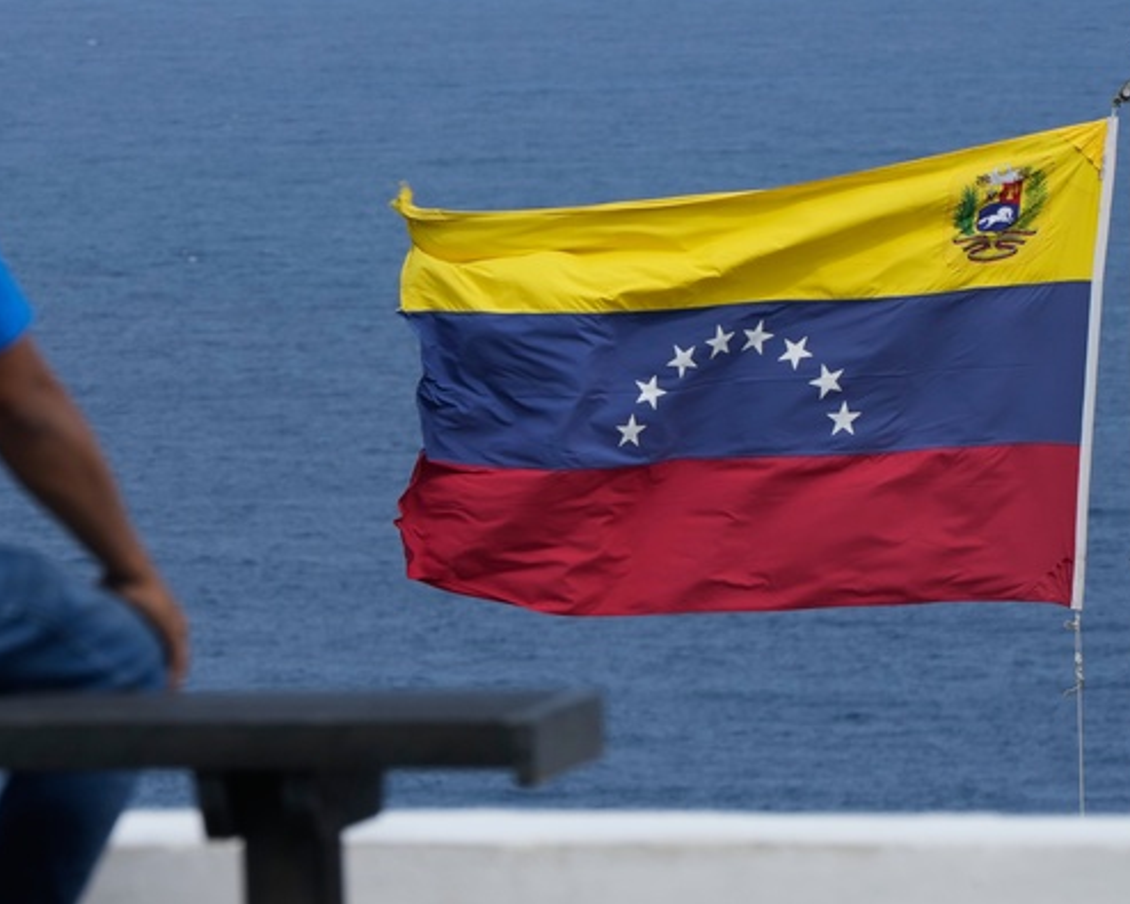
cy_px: 372
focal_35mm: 601
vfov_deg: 2.6
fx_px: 20096
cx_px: 320
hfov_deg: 3.2
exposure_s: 1/500
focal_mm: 309
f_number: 14
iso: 320
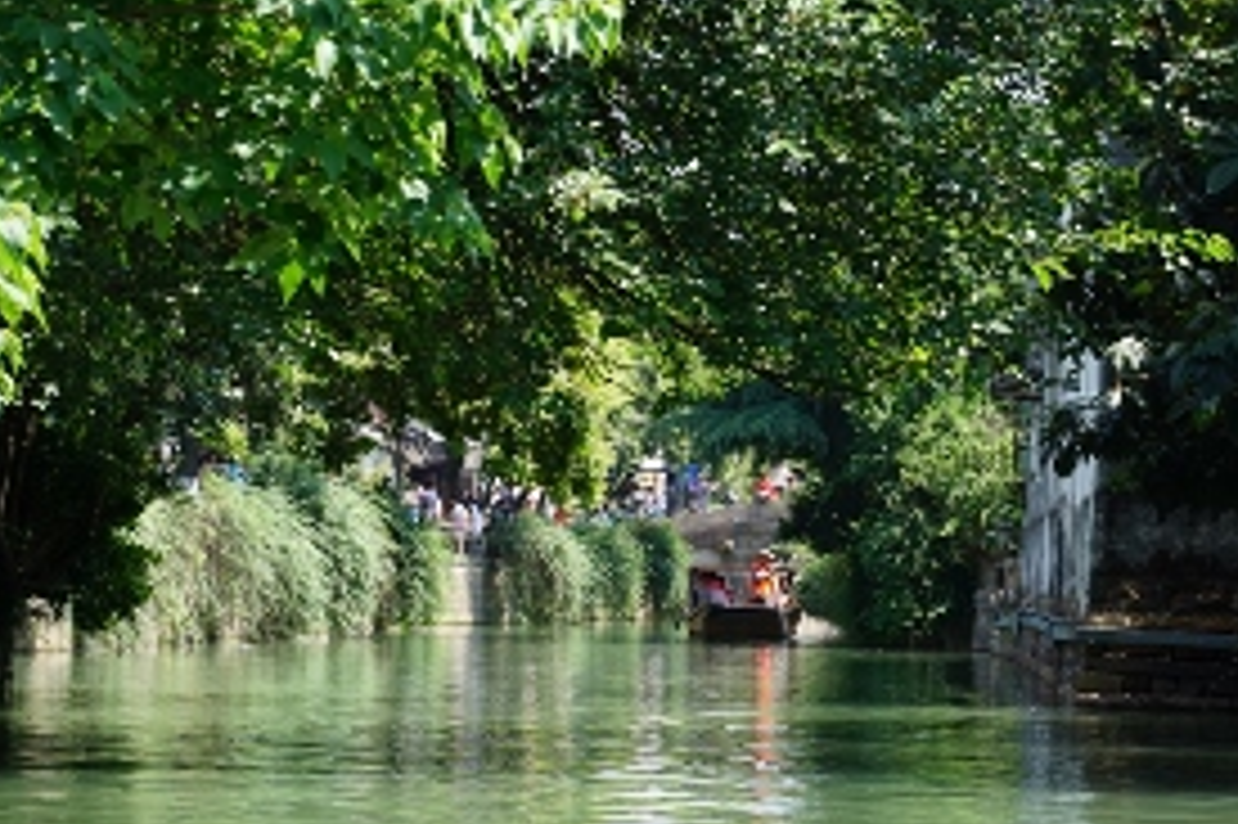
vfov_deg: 9.0
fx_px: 5258
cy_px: 534
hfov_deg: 13.4
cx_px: 716
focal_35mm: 153
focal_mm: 70
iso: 100
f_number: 5.6
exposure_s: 1/125
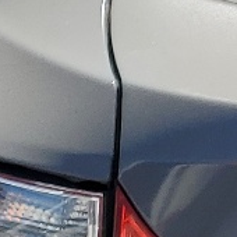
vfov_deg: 8.1
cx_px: 471
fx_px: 1673
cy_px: 173
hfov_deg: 7.8
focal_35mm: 216
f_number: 1.5
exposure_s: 1/3333
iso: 50
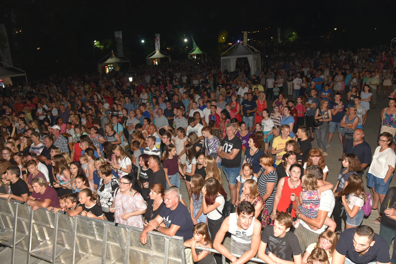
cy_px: 132
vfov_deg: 53.1
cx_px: 198
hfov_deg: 73.7
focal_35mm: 24
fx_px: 264
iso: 800
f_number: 7.1
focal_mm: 24
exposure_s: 1/60
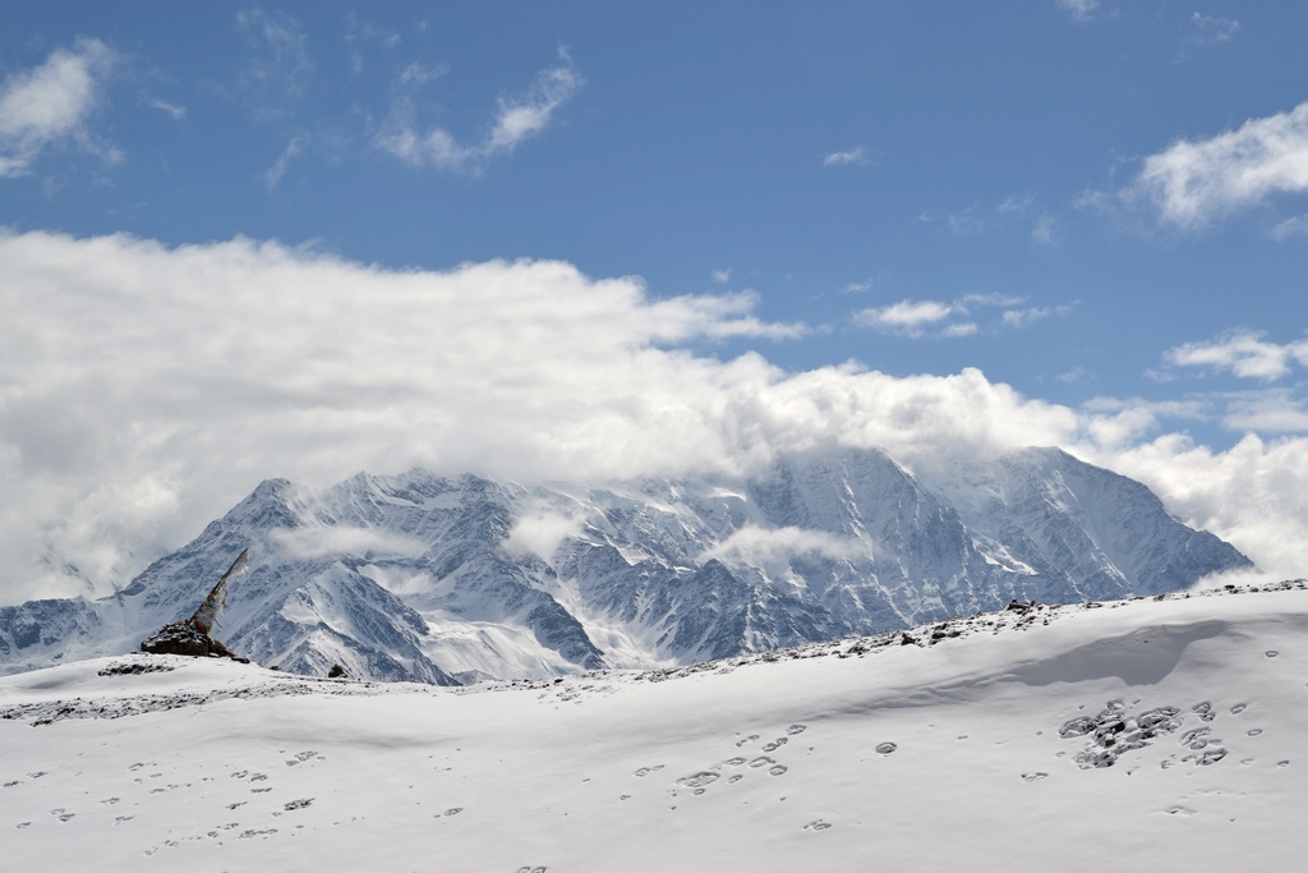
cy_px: 436
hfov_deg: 28.1
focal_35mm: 72
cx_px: 654
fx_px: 2616
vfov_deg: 18.9
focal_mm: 48
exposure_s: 1/500
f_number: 11
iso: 100
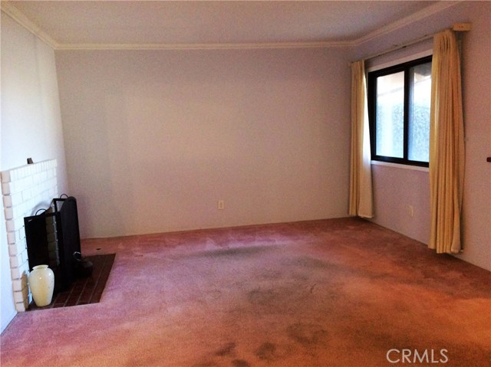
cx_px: 246
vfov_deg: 48.2
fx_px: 411
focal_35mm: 29
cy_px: 184
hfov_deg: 61.7
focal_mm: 4.15
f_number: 2.2
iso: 320
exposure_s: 1/30
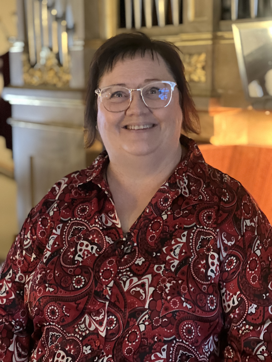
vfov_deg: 25.3
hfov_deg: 19.1
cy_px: 181
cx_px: 136
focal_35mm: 77
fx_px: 807
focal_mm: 9
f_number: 2.8
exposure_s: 1/14
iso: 1600
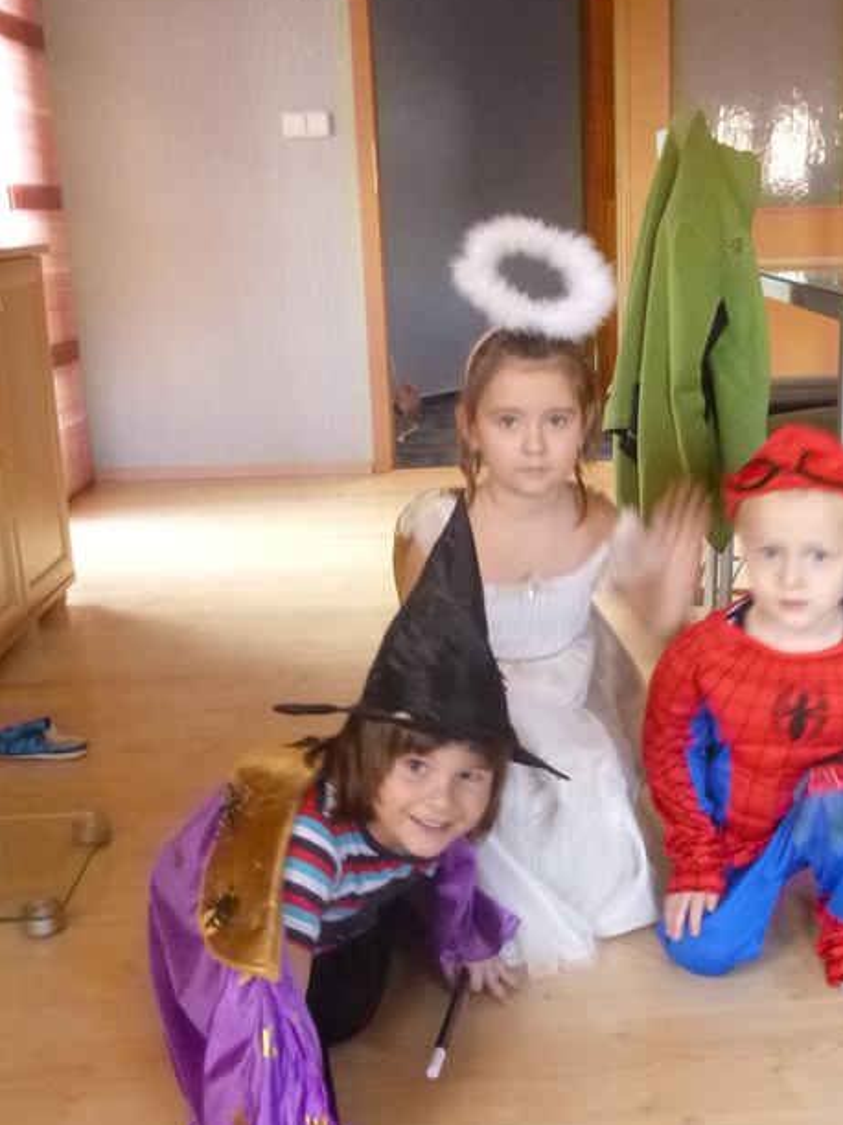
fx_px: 1234
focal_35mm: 38
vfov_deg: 49.0
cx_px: 521
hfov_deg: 37.5
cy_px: 562
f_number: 3.3
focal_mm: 5.2
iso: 800
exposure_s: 1/13
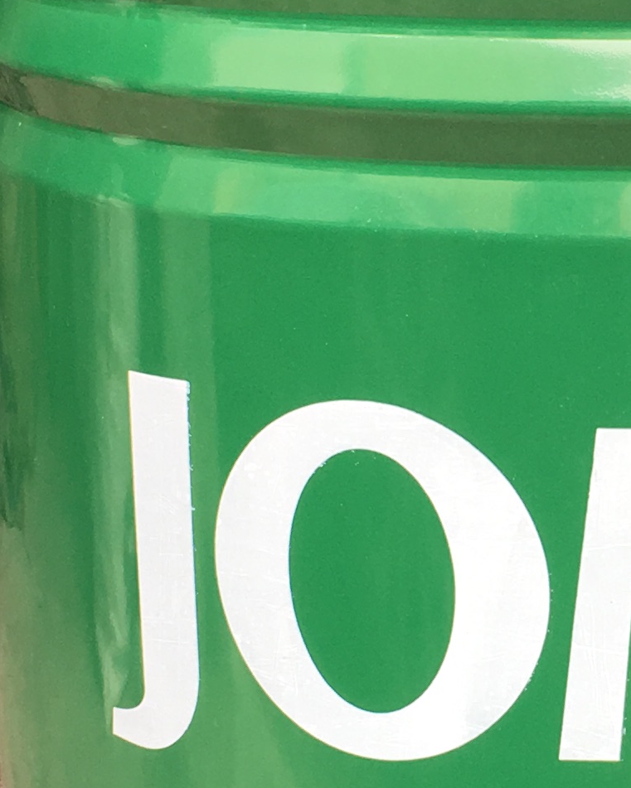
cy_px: 389
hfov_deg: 12.6
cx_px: 701
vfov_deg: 16.0
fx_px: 2801
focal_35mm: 120
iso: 32
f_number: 2.2
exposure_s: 1/100
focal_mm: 4.15
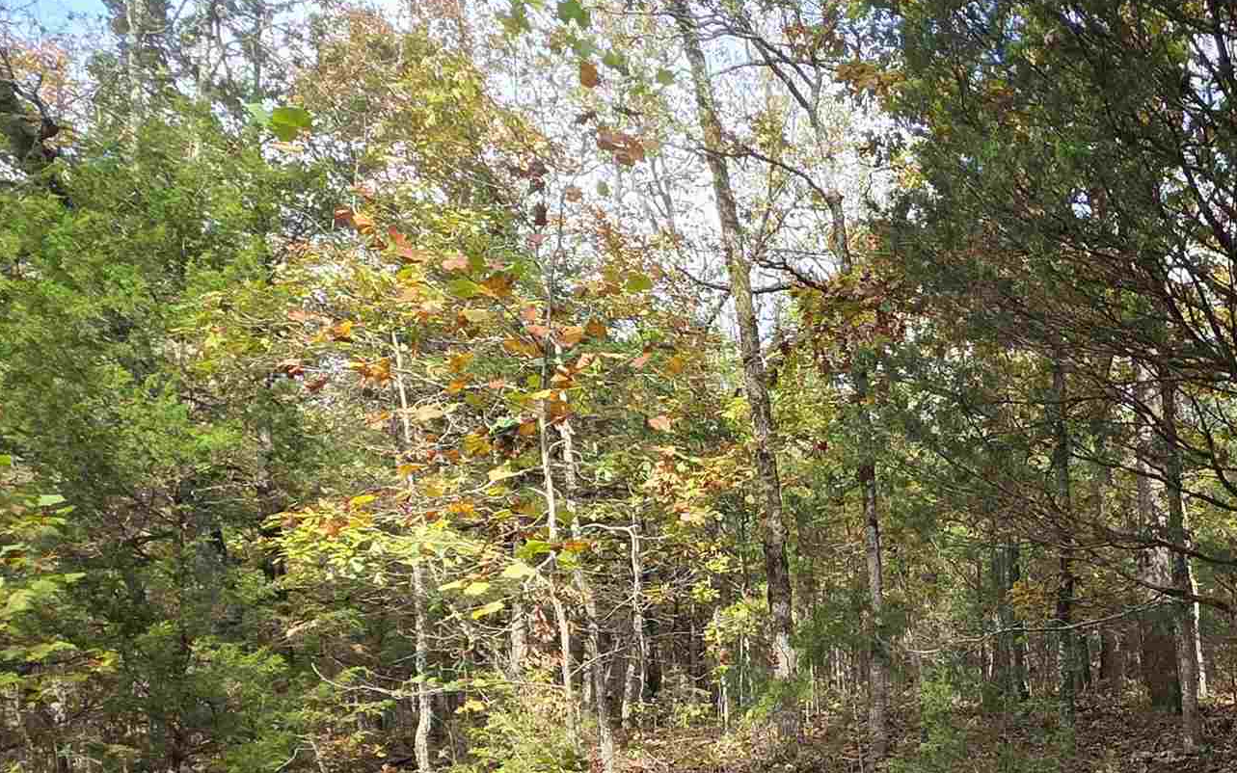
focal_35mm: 33
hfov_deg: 48.3
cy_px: 697
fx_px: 1113
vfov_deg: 36.0
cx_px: 1229
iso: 40
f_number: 1.9
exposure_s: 1/313
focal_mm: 2.2
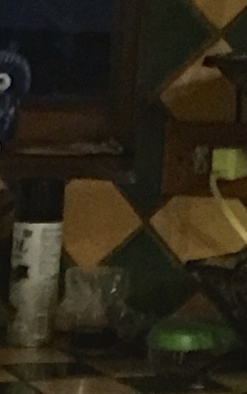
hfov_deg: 5.2
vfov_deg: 8.9
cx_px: -637
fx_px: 2474
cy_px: 616
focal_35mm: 230
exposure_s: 1/4
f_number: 2.2
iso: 200
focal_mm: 4.15
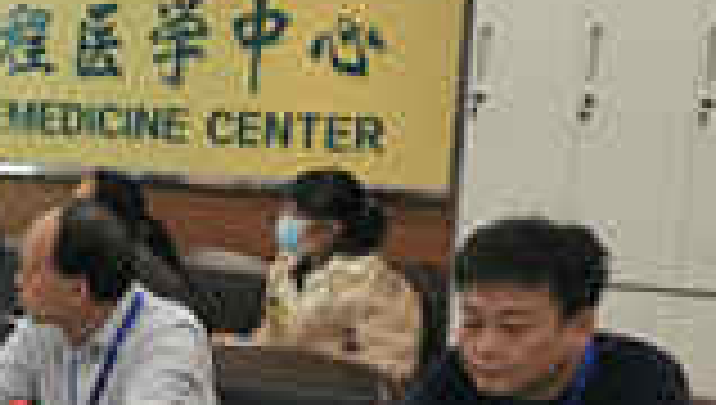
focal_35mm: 133
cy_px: 500
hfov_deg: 15.0
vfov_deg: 9.0
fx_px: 2529
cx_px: -351
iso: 125
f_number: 1.8
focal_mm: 5.58
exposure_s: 1/50
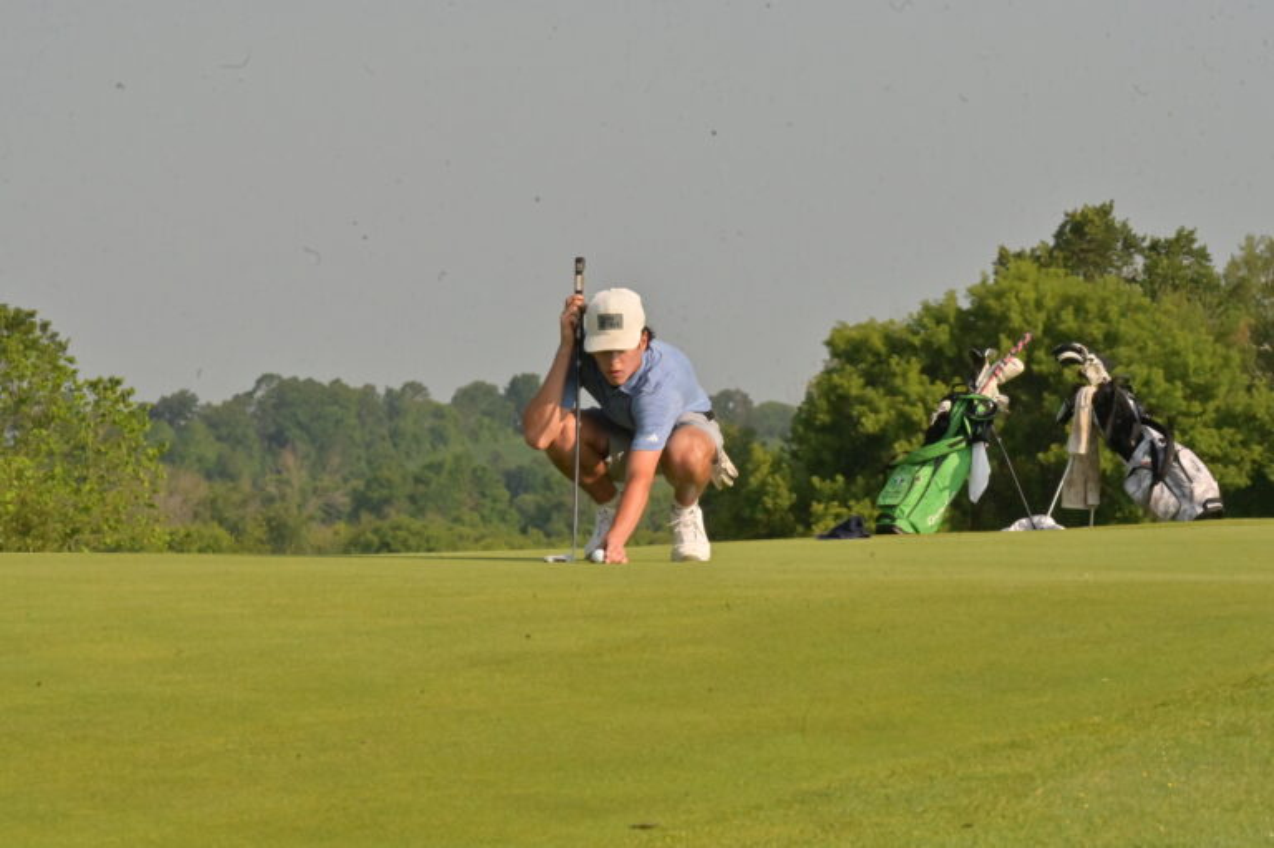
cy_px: 424
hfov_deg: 12.1
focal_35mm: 170
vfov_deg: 8.1
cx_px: 637
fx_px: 6012
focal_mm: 170
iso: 4000
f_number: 22
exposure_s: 1/4000
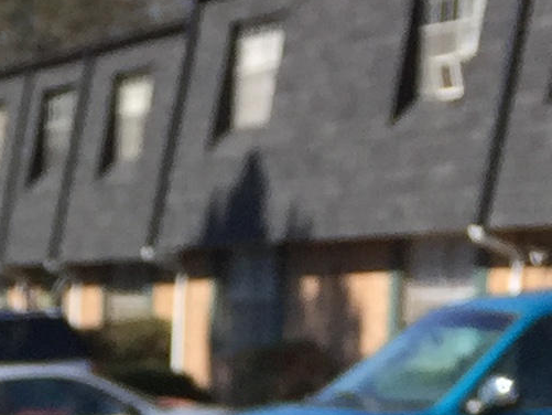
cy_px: 826
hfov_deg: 9.8
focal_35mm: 189
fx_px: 3015
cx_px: -488
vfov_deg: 7.5
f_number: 2.2
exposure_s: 1/1464
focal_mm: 4.15
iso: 32
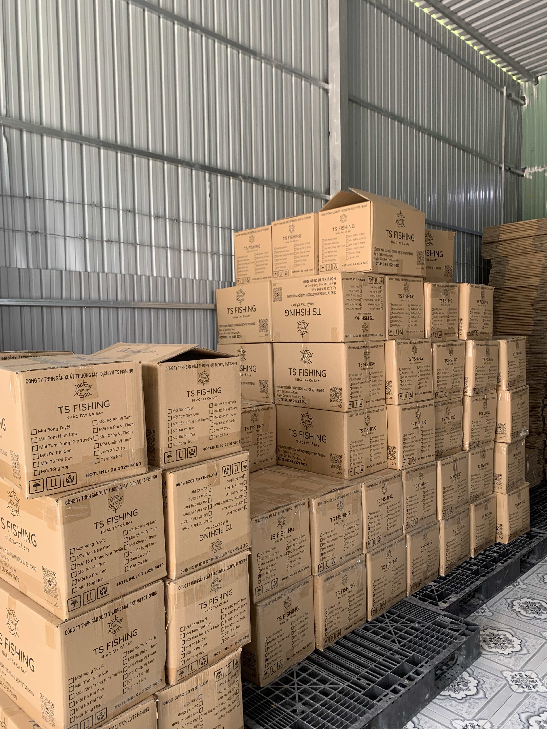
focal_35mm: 26
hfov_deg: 53.1
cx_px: 274
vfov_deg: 67.3
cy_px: 364
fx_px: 548
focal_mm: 4.25
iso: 50
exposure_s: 1/121
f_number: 1.8
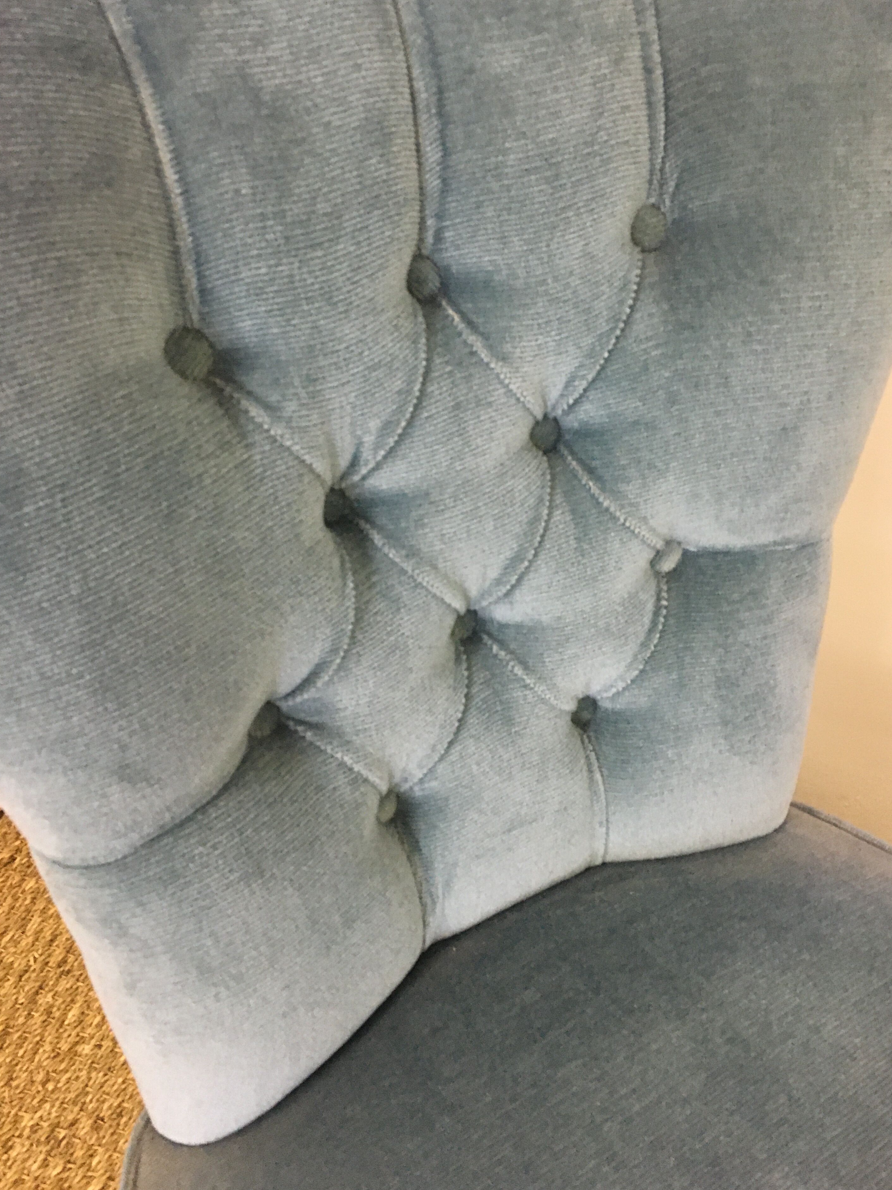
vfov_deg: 58.3
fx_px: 1065
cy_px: 570
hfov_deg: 45.4
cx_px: 472
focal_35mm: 31
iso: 200
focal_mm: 4.15
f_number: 2.2
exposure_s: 1/17
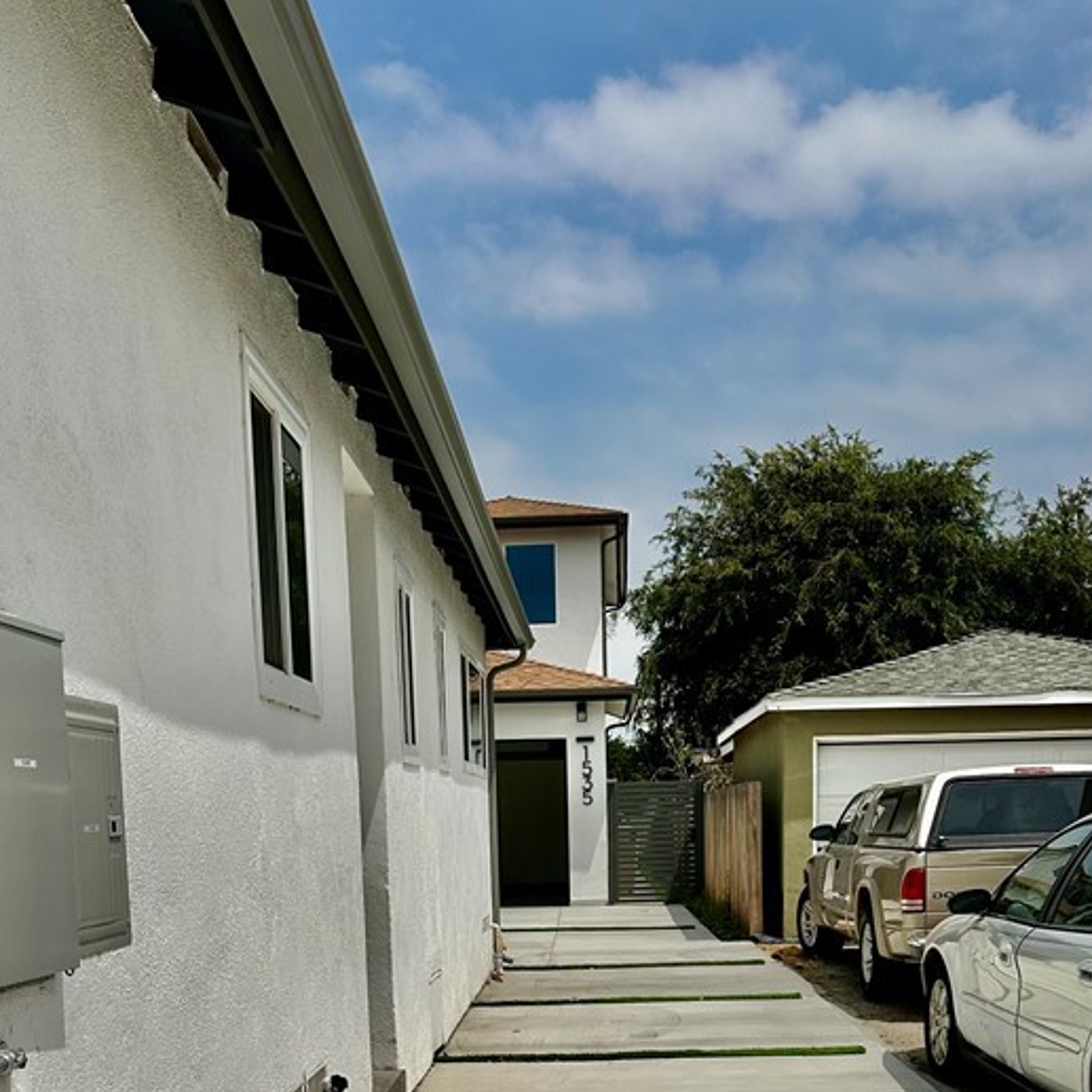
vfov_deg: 37.4
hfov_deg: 40.0
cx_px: 530
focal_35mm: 42
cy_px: 982
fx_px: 1499
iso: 80
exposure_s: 1/15625
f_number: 1.78
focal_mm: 6.86
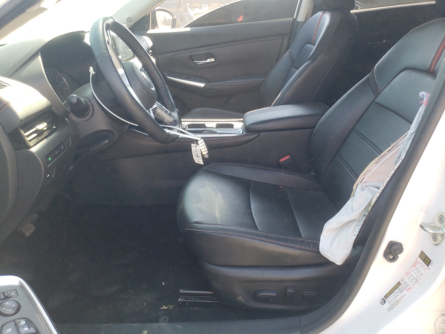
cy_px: 167
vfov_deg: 53.1
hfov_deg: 67.3
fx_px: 334
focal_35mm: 26
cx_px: 222
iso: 50
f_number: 1.5
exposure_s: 1/179
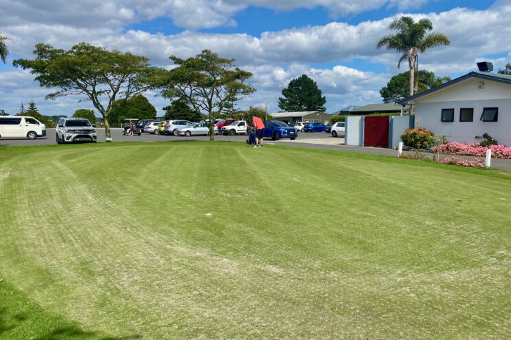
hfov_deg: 65.5
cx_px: 264
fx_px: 397
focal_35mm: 28
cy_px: 164
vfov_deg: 46.4
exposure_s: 1/4608
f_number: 1.8
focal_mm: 4.25
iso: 32
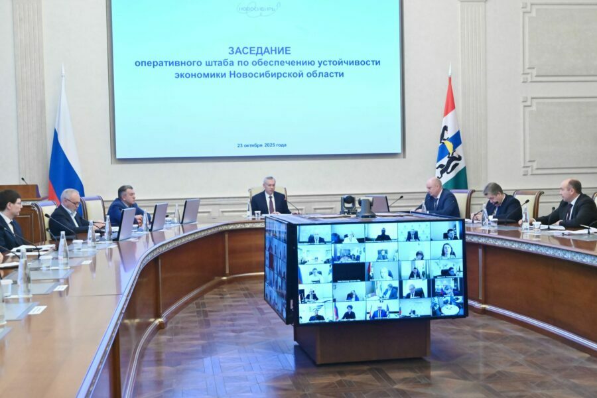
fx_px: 796
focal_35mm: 48
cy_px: 199
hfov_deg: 41.1
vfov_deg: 28.1
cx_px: 298
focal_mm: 48
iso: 6400
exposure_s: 1/125
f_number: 11
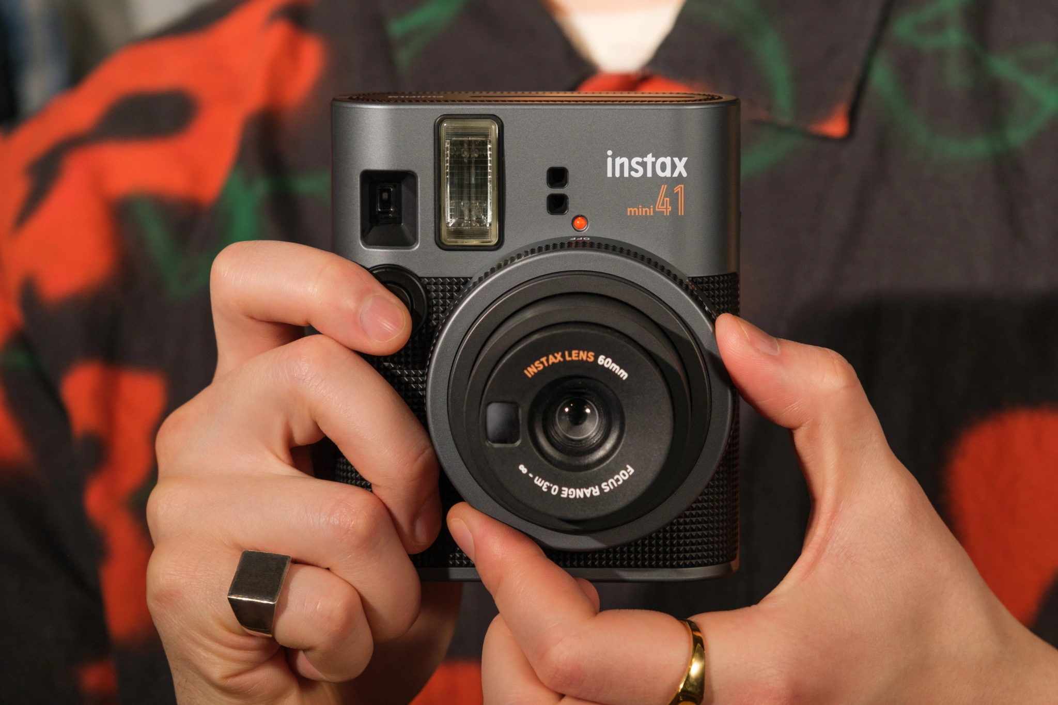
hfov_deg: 17.1
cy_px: 352
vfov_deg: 11.4
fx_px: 3526
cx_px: 529
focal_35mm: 120
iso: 400
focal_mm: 80
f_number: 5
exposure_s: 1/200
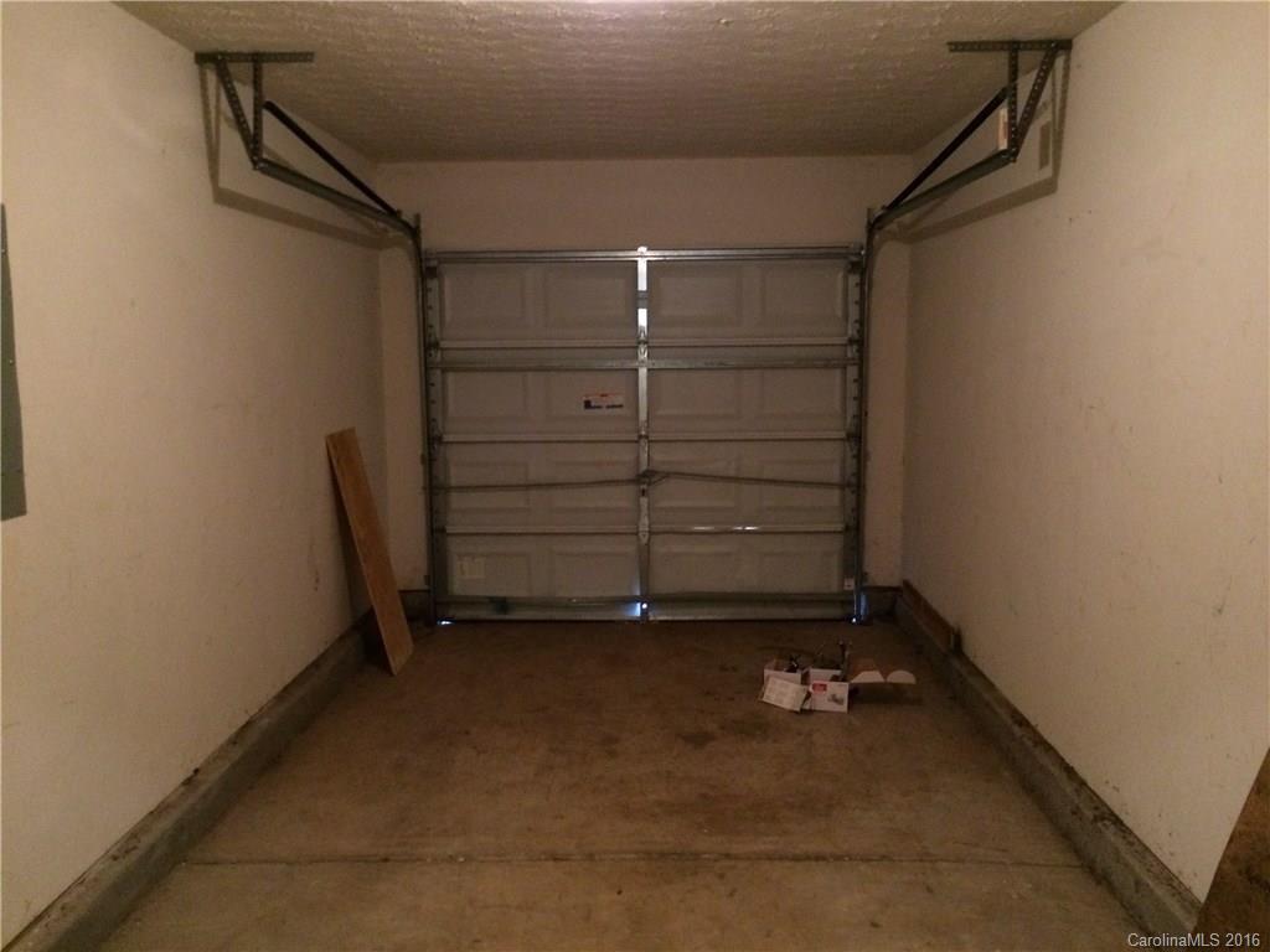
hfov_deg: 61.7
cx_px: 635
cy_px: 476
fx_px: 1064
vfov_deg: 48.2
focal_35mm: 29
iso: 400
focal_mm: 4.15
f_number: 2.2
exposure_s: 1/15
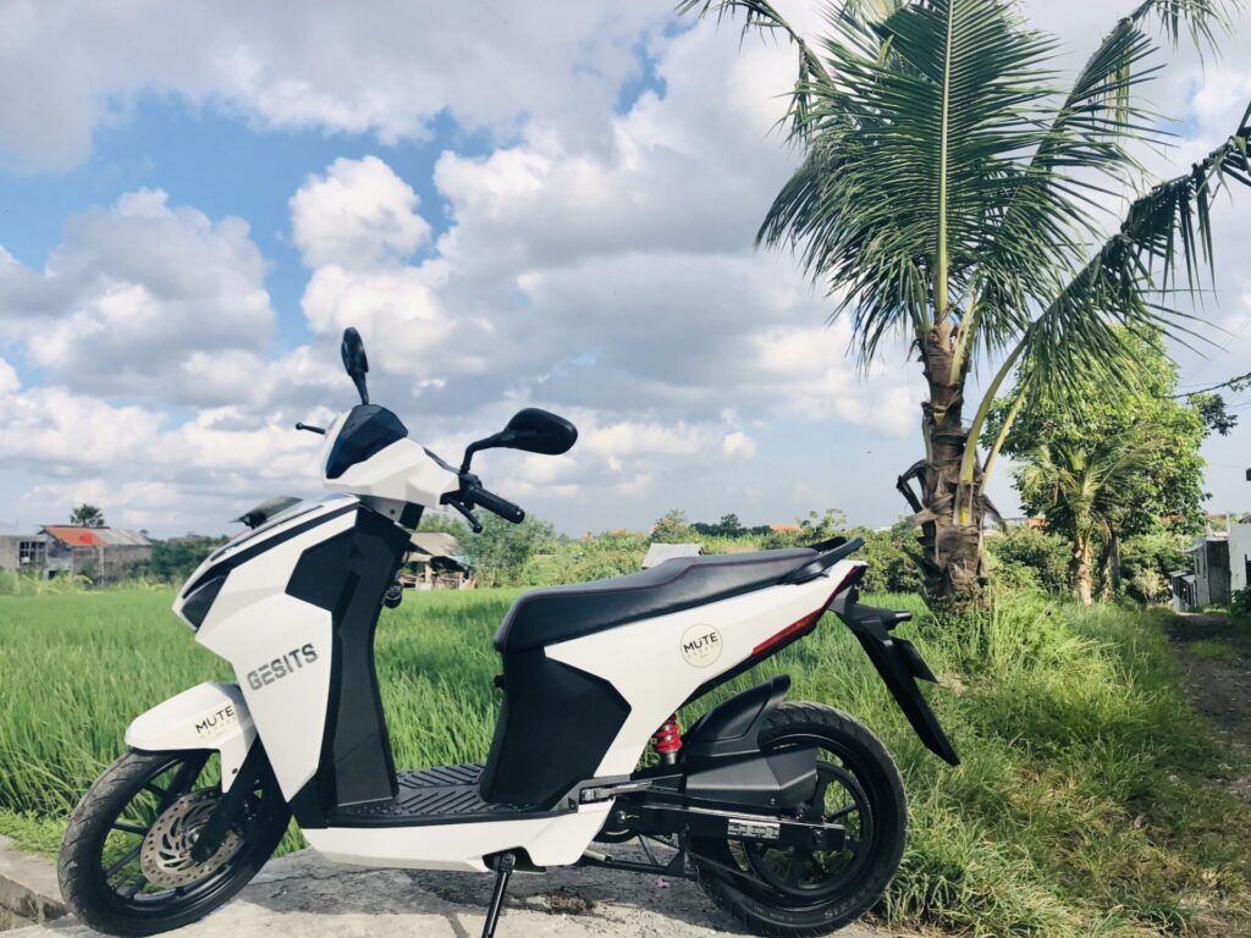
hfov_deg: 63.4
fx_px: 1012
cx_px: 626
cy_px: 469
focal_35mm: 28
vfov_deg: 49.7
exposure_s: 1/2404
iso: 20
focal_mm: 4
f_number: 1.8
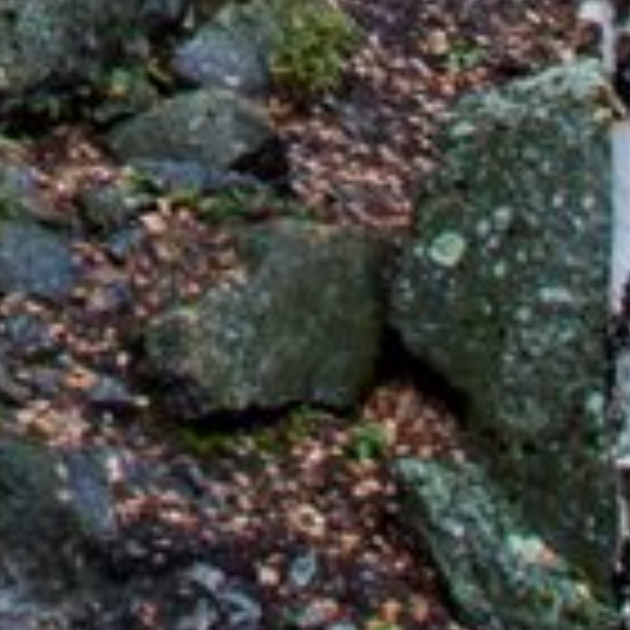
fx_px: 3192
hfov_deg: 10.3
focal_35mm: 155
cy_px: -1107
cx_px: -684
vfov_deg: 9.4
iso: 100
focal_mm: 17
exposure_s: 1/4
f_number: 32
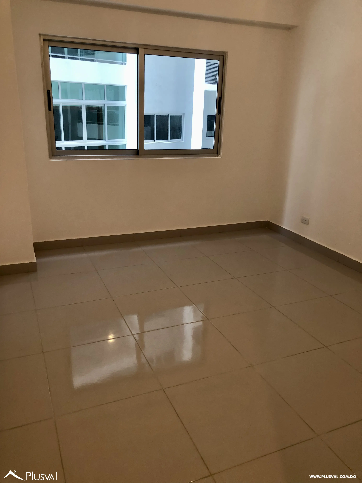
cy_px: 242
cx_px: 181
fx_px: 390
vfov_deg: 63.4
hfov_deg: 49.7
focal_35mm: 28
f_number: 1.8
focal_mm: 3.99
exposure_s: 1/30
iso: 40
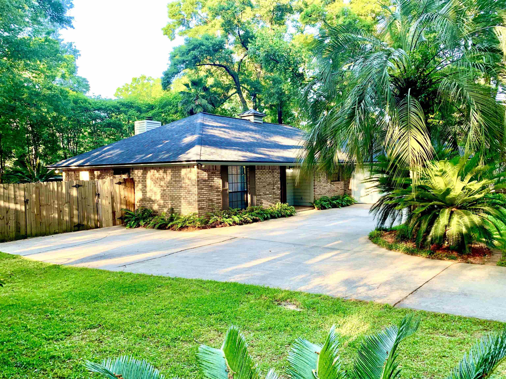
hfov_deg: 67.3
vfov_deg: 53.1
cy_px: 190
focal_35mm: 26
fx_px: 380
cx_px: 253
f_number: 1.8
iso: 40
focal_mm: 4.25
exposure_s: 1/121
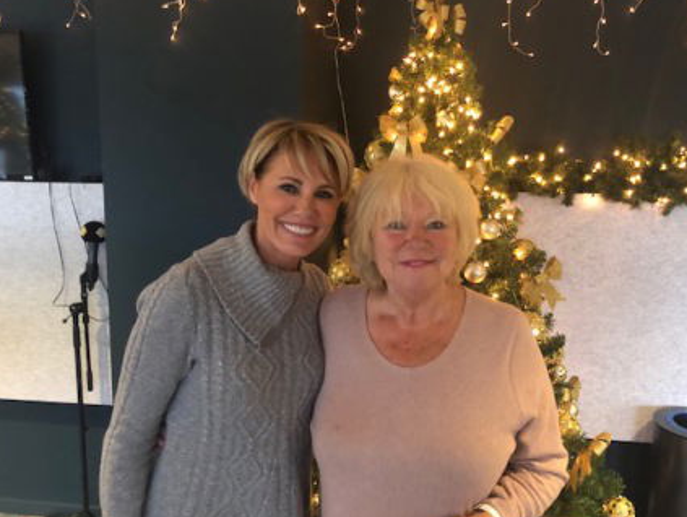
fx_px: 655
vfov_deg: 43.0
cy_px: 269
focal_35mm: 33
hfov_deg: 55.1
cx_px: 390
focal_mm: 3.99
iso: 100
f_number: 1.8
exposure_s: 1/4
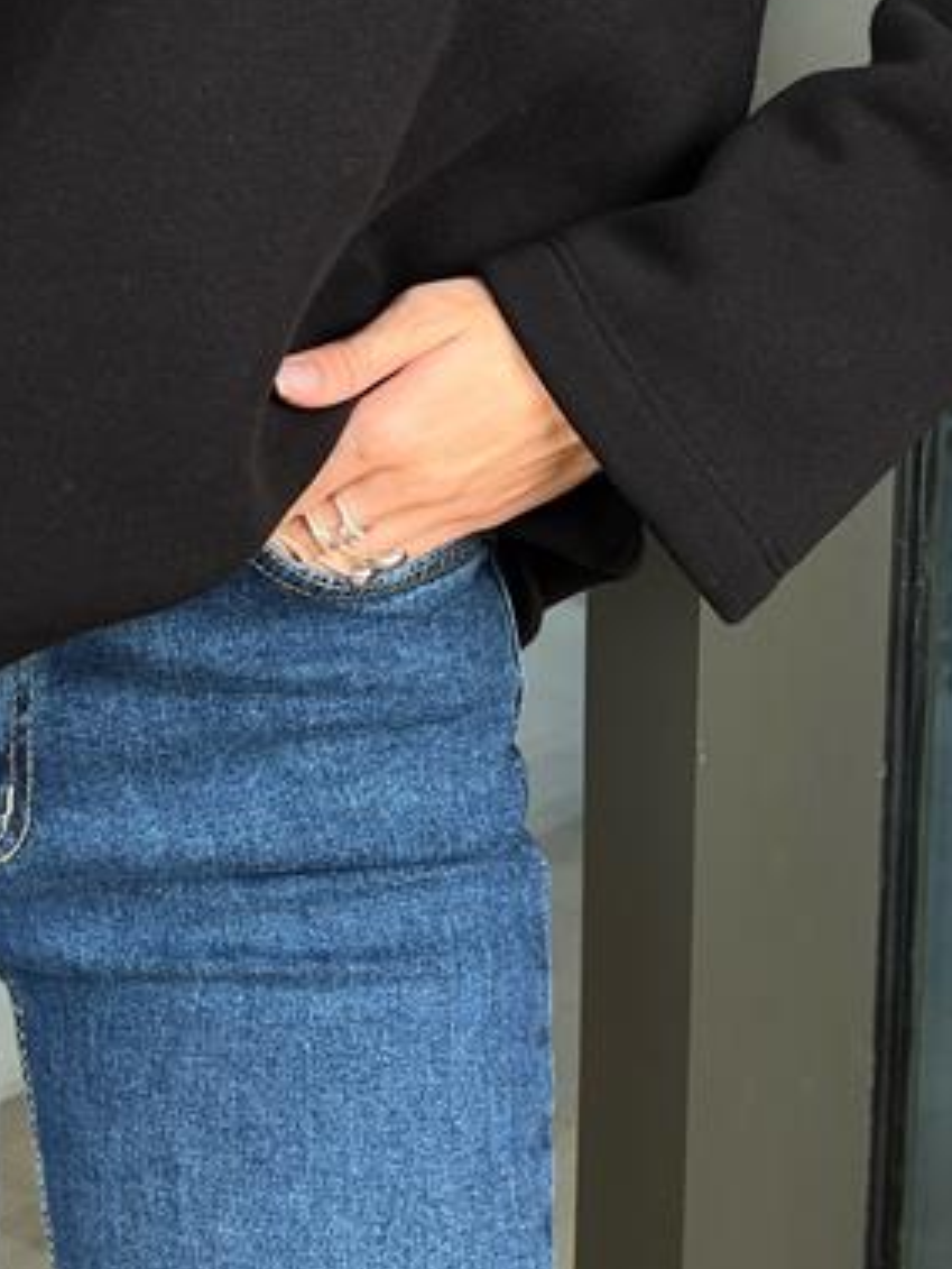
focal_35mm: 68
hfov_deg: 21.2
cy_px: 313
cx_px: 128
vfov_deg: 28.1
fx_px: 2492
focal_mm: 5.7
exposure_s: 1/100
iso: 50
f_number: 1.5
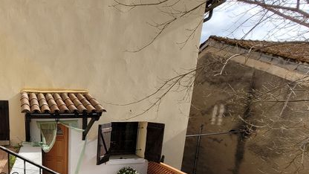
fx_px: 197
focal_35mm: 24
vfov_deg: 44.5
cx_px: 54
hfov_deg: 67.7
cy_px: 147
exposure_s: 1/2021
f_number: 2.2
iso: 40
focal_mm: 1.74
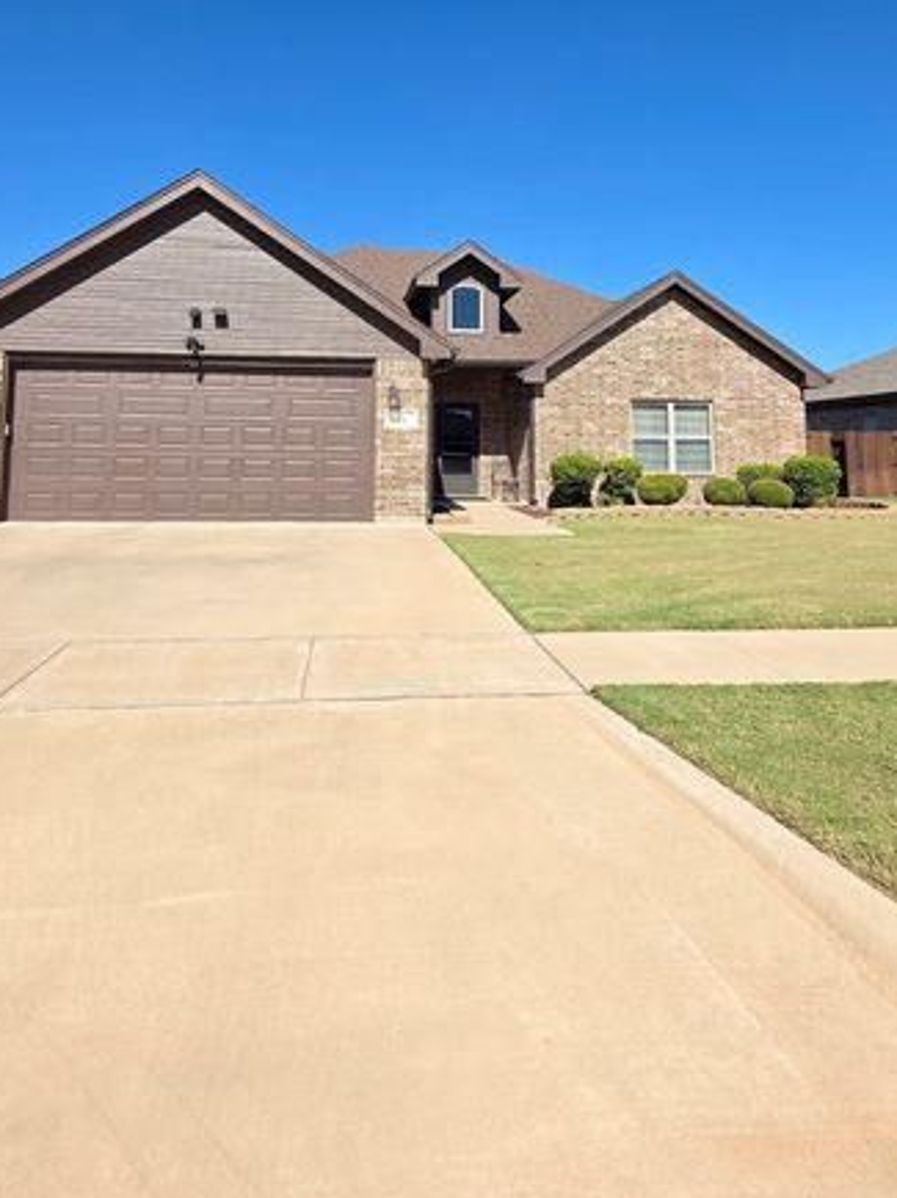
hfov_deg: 65.8
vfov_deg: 78.6
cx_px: 408
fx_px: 692
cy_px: 382
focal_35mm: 20
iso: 40
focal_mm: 2.2
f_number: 1.9
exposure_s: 1/1941
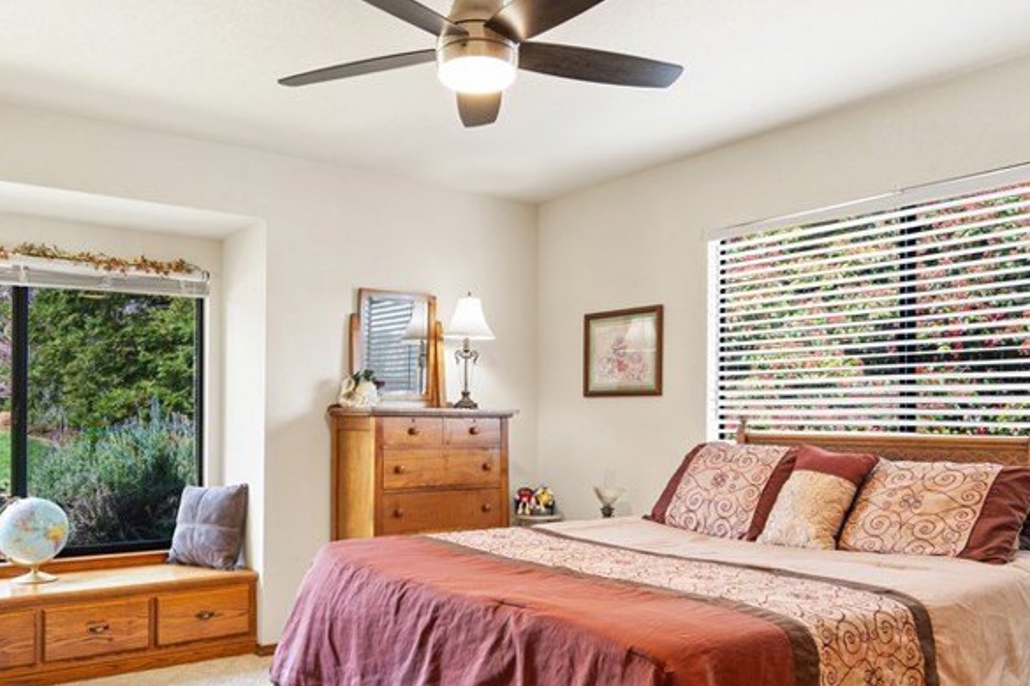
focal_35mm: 28
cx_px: 468
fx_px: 801
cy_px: 448
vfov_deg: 45.8
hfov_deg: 65.3
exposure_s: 1/1.67
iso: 125
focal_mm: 16
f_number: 4
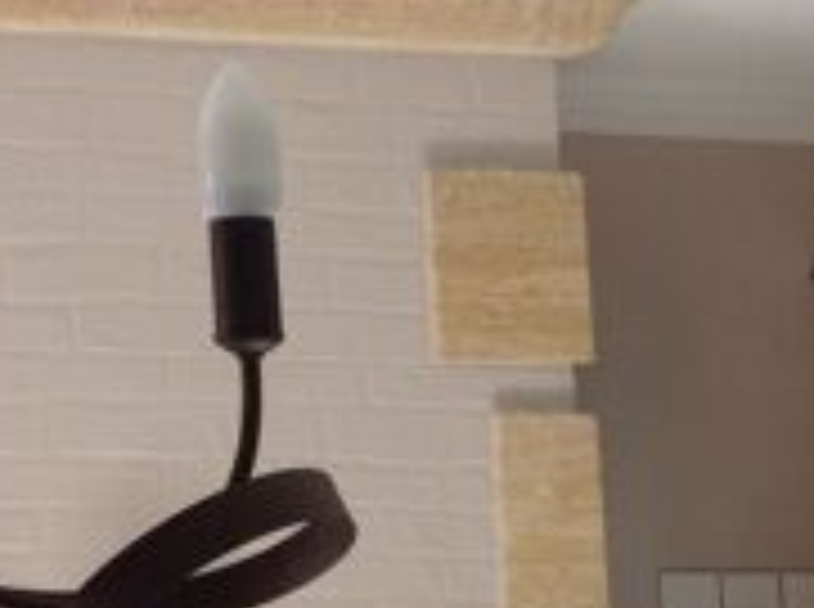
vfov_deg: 15.5
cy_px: -29
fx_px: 2183
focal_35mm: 93
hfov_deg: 20.3
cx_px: -58
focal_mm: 4.28
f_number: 2.4
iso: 50
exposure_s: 1/20
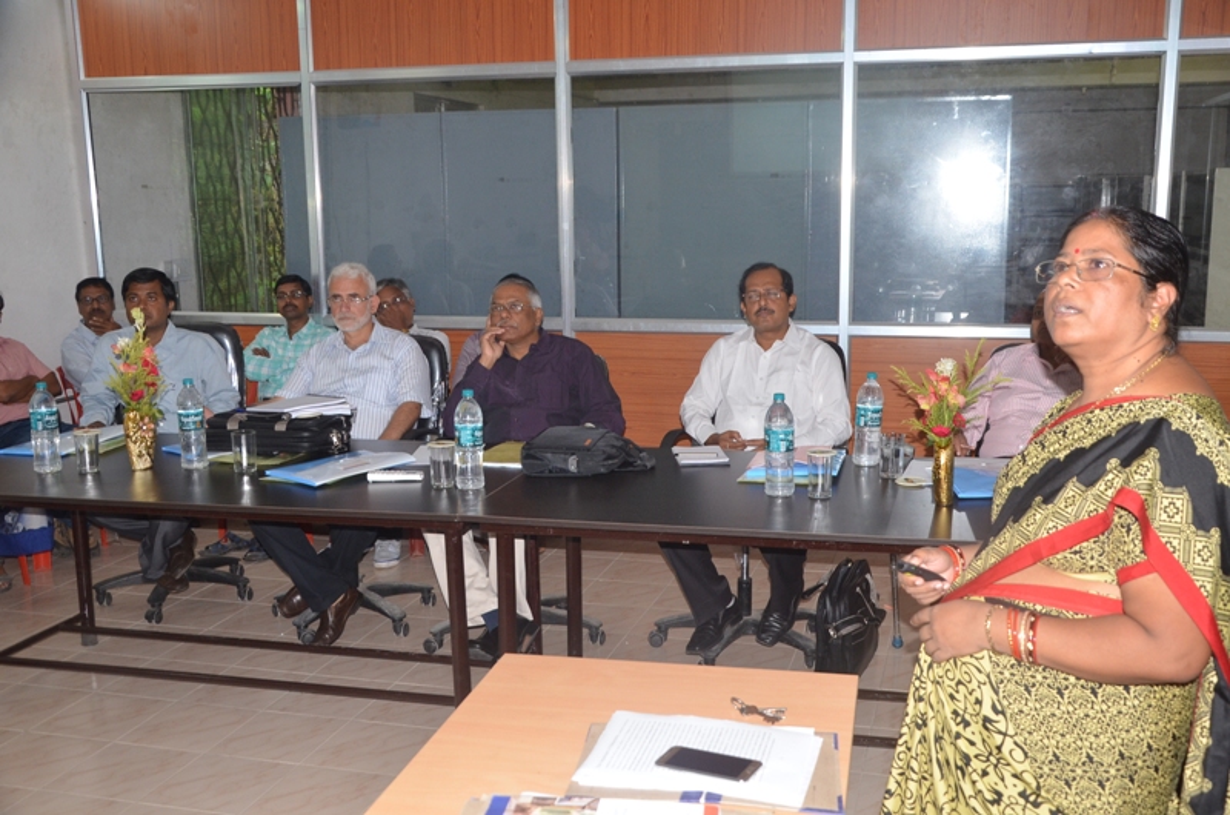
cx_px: 615
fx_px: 1228
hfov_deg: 53.2
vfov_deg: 36.7
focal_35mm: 36
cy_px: 408
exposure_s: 1/125
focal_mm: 24
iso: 640
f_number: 5
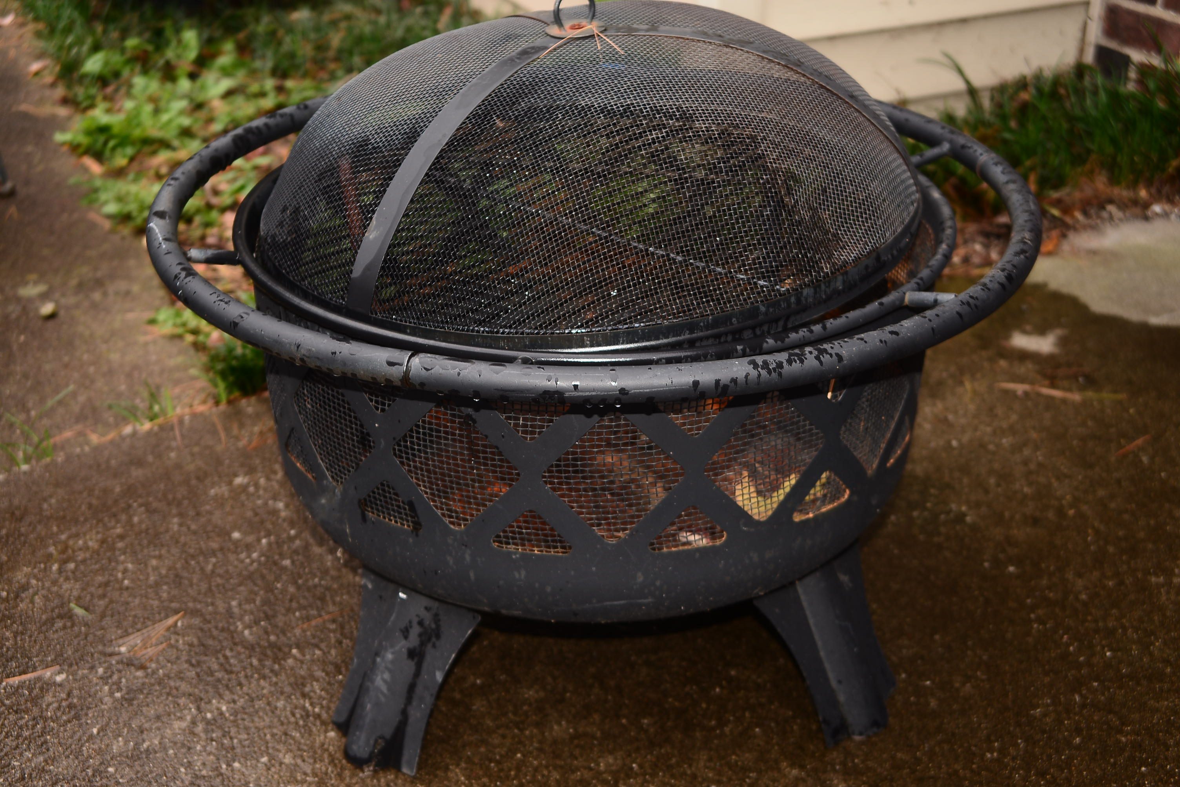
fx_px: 1639
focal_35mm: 50
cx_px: 590
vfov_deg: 27.0
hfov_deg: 39.6
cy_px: 394
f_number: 5.6
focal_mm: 50
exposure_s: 1/160
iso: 250
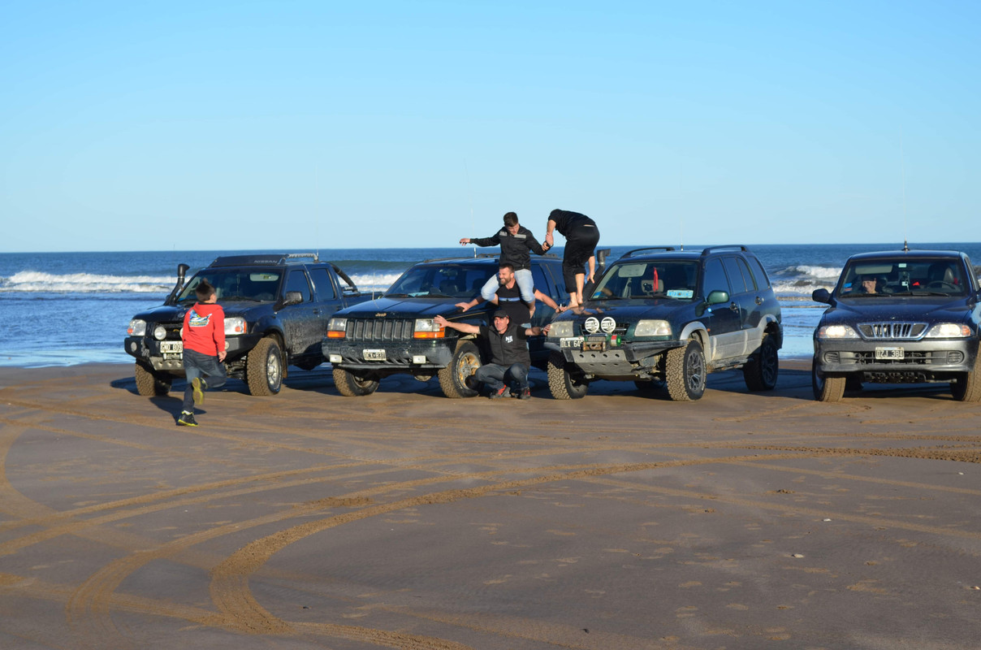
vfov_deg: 16.5
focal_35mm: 82
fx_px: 2243
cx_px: 490
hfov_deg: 24.7
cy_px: 325
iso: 100
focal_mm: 55
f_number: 8
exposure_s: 1/250
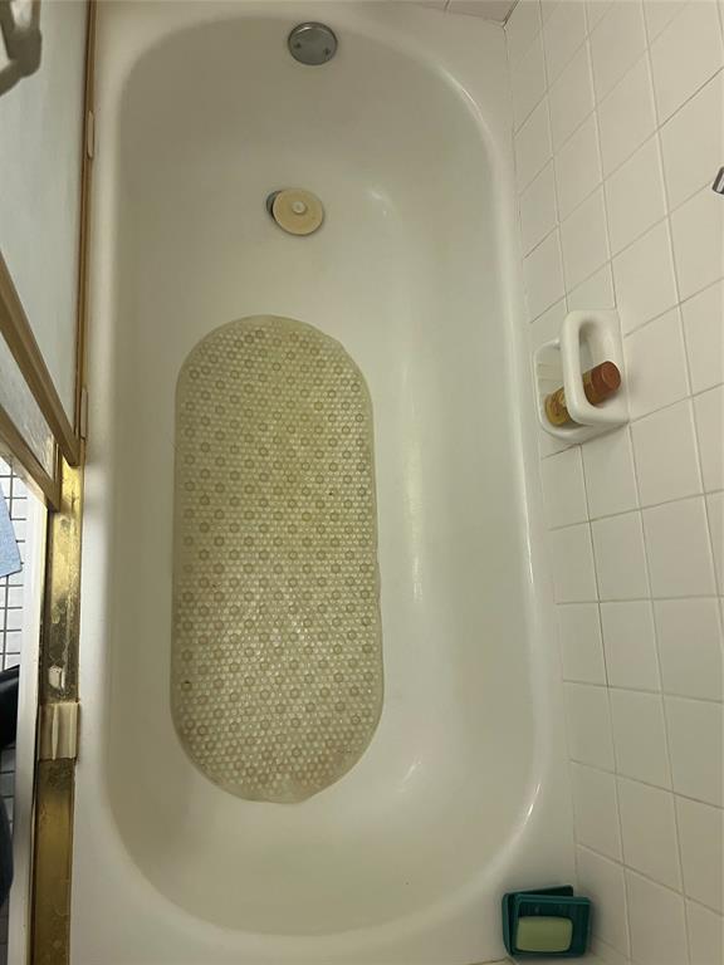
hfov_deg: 53.1
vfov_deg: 67.3
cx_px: 362
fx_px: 725
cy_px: 482
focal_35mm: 26
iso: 200
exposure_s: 1/60
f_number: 1.5
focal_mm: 5.7
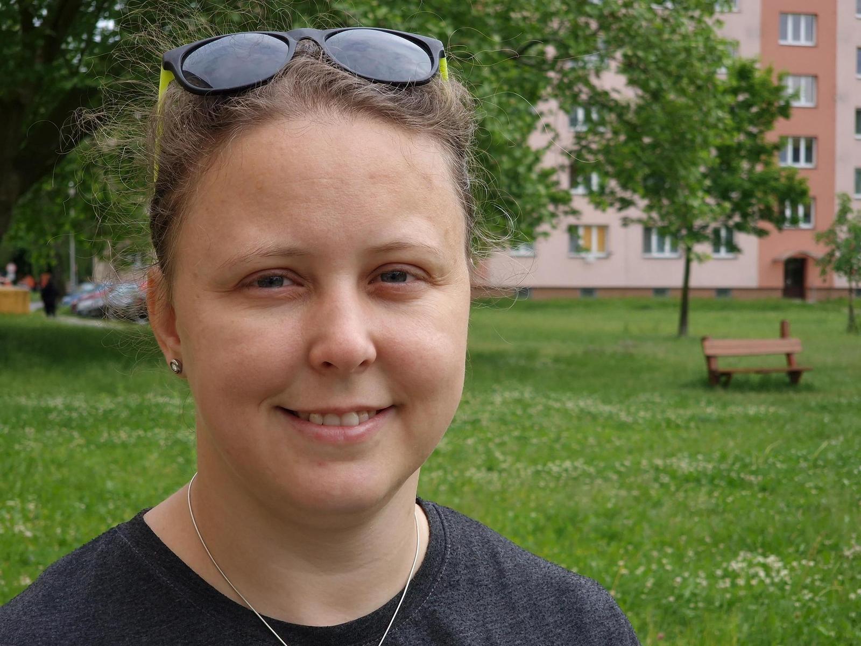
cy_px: 323
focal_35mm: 69
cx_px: 430
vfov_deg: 21.3
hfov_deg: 28.2
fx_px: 1716
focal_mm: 7.9
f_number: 2.4
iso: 50
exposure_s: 1/526
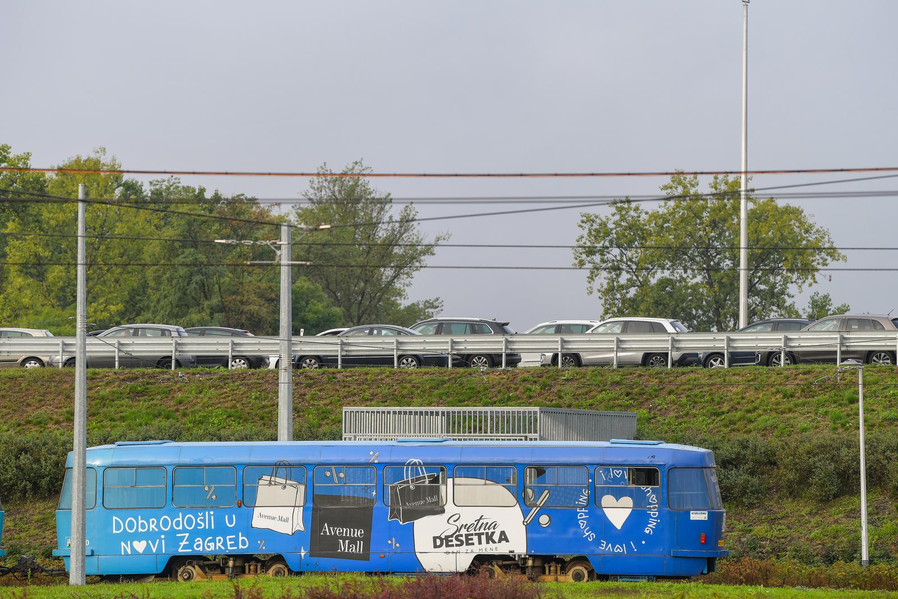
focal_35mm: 200
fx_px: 4989
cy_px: 300
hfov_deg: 10.3
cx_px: 449
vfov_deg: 6.9
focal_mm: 200
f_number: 5
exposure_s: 1/1250
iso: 500
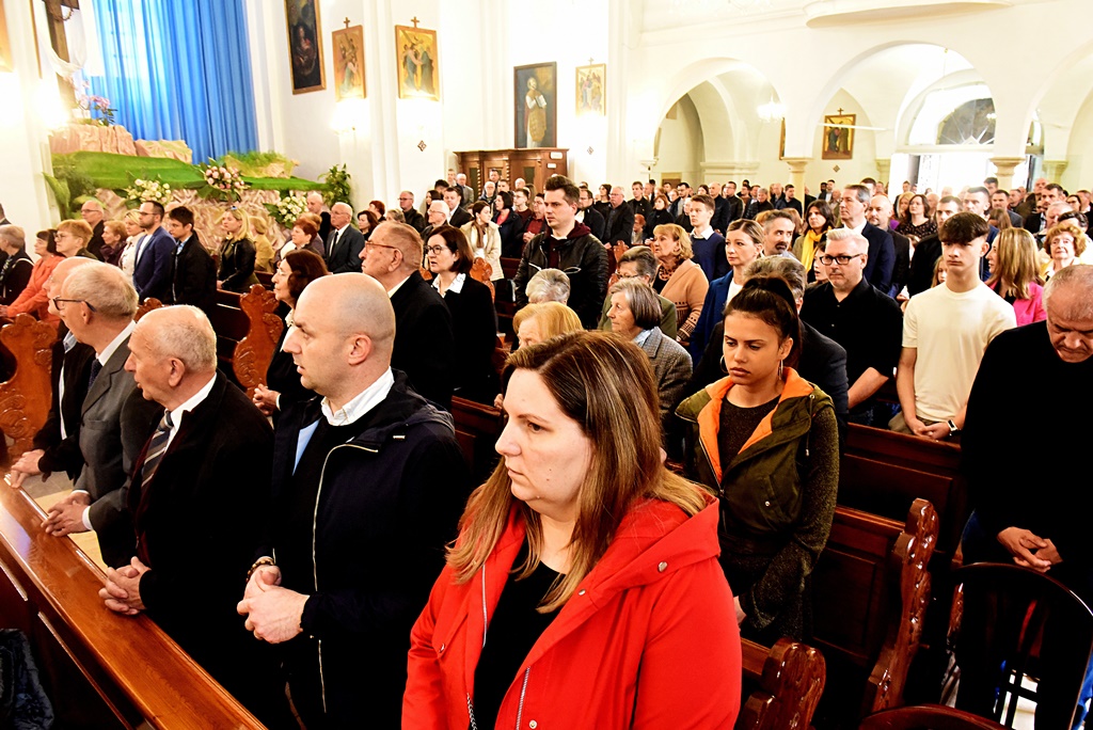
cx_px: 546
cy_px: 365
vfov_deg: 53.2
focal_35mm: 24
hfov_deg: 73.7
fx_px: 729
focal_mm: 24
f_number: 8
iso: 6400
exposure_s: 1/40
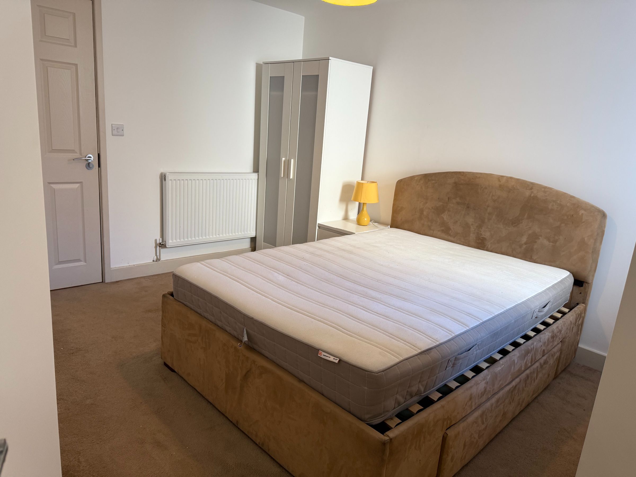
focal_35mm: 24
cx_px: 318
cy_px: 238
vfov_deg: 56.8
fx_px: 441
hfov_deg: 71.6
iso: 125
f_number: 1.78
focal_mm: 6.76
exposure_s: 1/100
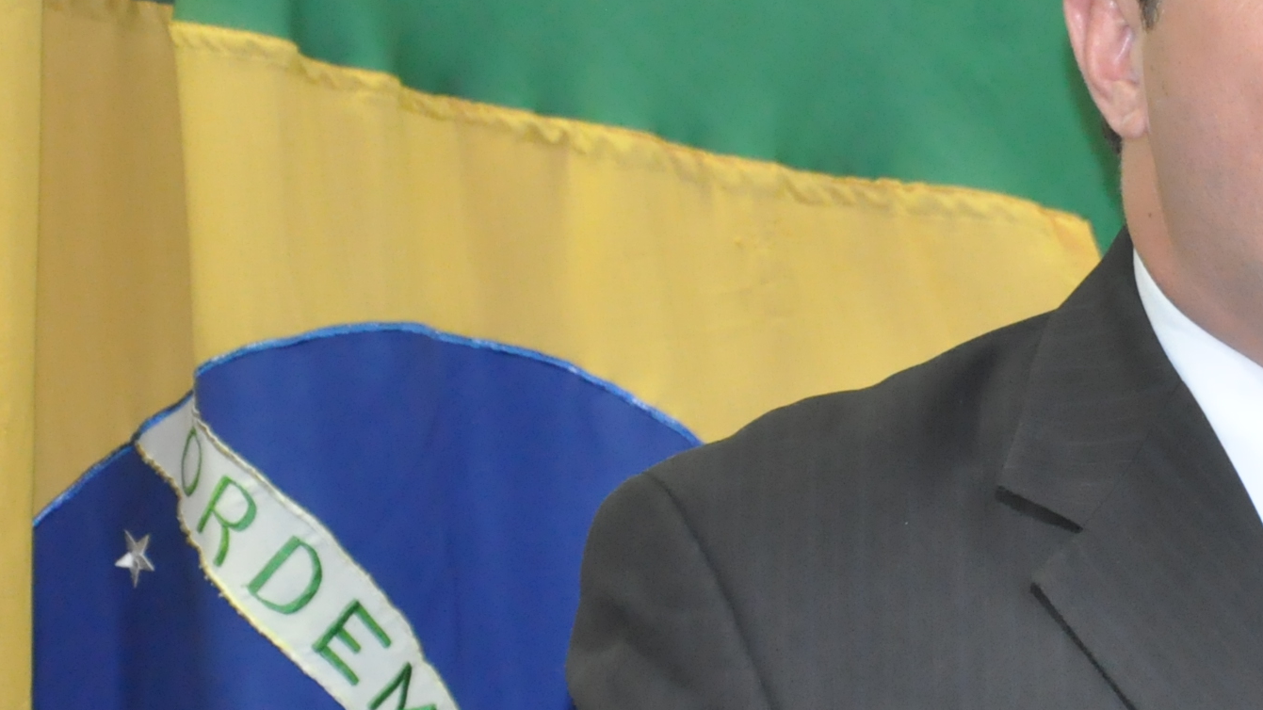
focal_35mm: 282
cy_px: 268
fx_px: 9452
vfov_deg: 4.3
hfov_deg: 7.6
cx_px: 1354
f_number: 5.3
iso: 2000
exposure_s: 1/60
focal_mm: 75
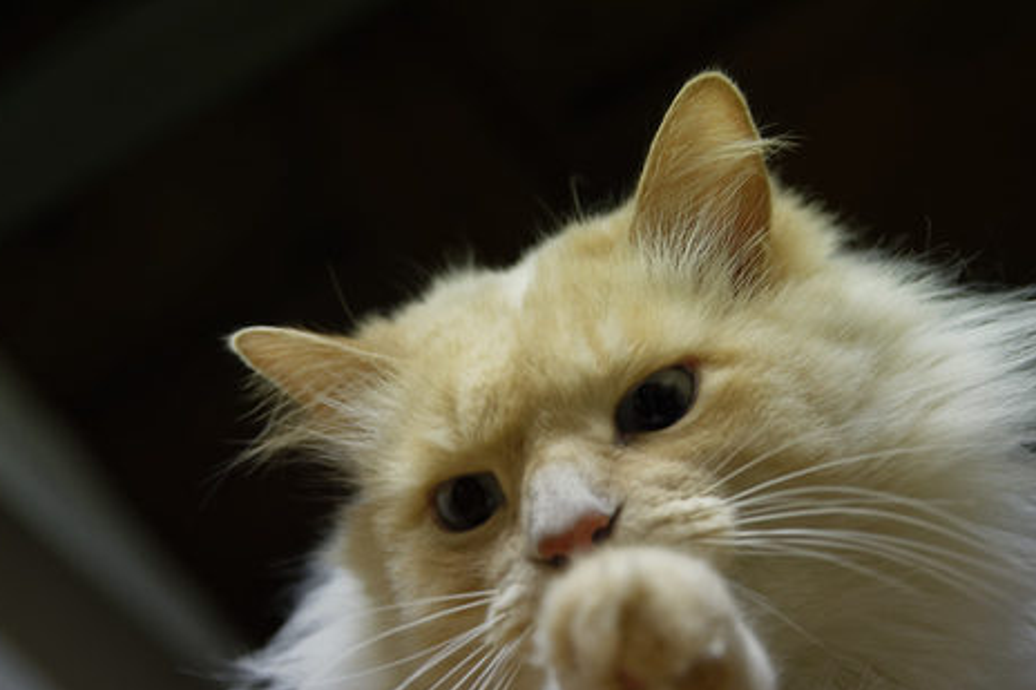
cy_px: 444
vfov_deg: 14.1
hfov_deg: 21.0
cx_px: 601
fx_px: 2790
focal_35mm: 97
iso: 1600
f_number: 2.8
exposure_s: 1/200
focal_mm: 50
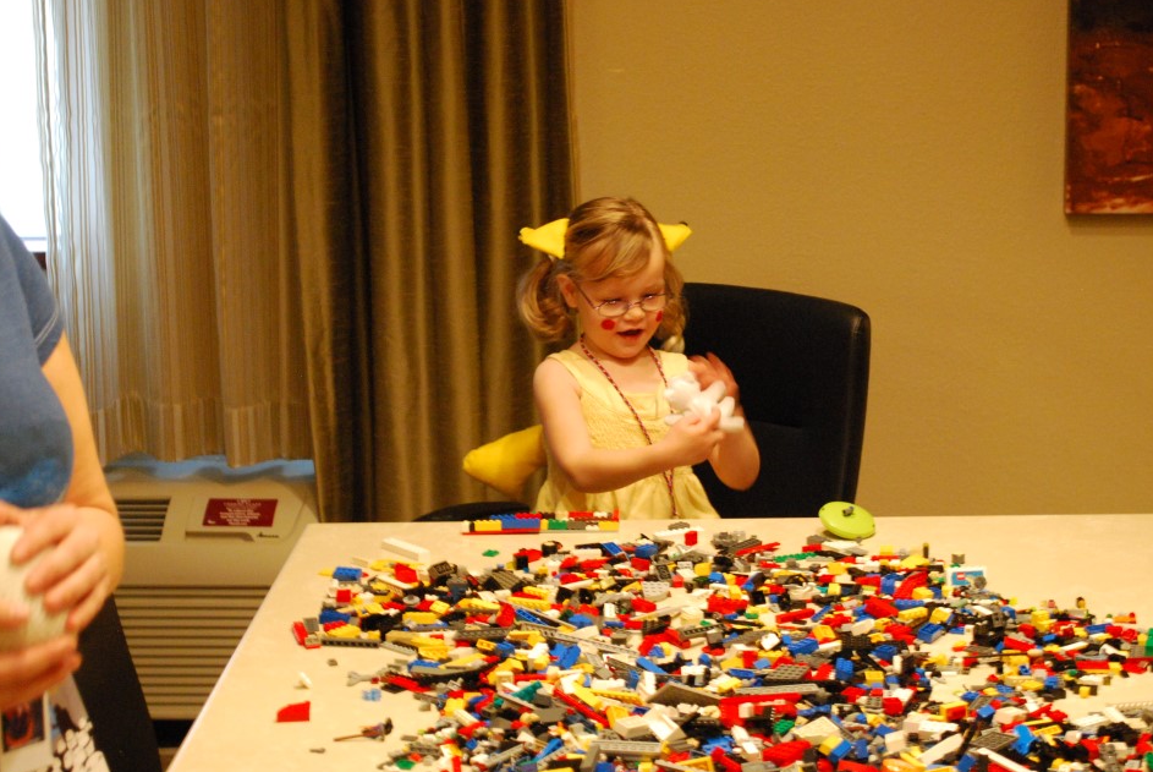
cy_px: 377
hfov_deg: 27.7
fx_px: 2341
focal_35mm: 73
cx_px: 623
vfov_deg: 18.7
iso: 1600
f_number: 5.3
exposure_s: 1/13
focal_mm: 40
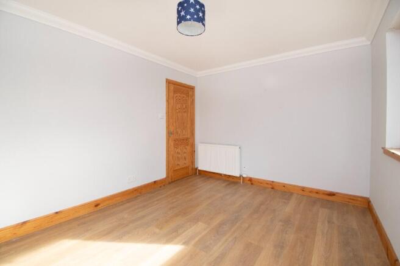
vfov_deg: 77.3
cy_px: 133
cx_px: 200
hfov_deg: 100.4
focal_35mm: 15
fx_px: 167
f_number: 8
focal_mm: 10
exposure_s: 1/20
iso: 250
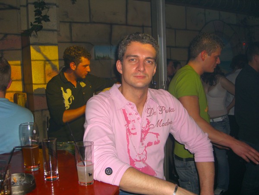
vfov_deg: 37.7
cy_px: 98
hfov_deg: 49.0
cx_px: 130
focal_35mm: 38
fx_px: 284
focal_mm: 7.9
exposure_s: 1/60
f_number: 2.8
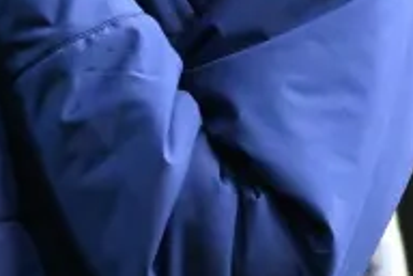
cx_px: -245
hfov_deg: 1.7
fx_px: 13639
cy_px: -80
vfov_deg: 1.2
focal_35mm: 1189
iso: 8000
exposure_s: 1/1250
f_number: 4
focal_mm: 300
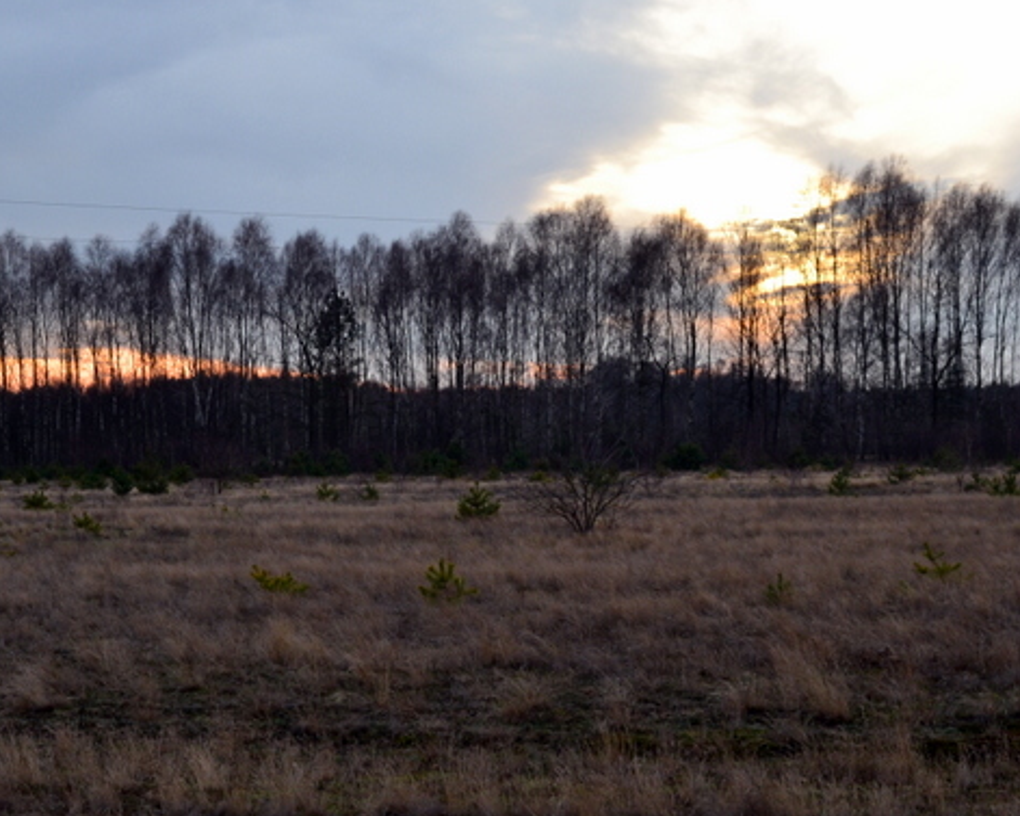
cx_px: 370
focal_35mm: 67
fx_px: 2023
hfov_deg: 28.2
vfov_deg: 22.8
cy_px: 431
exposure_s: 1/100
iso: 400
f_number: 9
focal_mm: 28
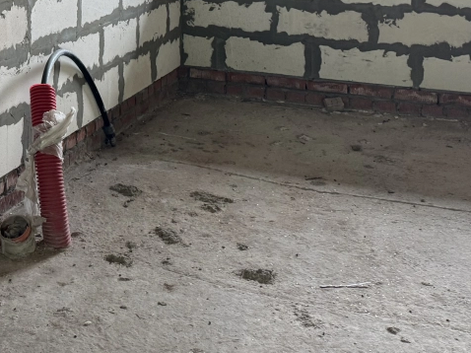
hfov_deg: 29.0
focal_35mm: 63
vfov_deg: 21.3
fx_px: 857
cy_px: -95
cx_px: 12
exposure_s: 1/84
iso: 200
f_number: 1.78
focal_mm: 6.86
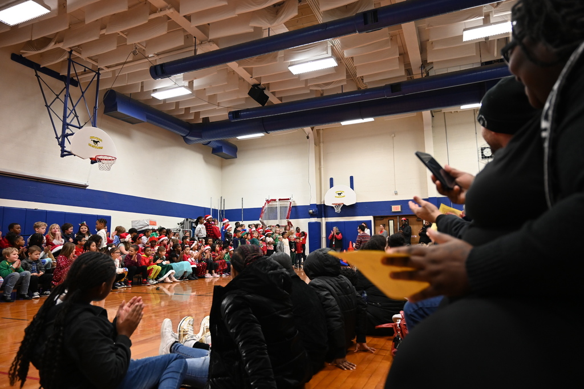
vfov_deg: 53.1
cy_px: 194
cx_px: 292
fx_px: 389
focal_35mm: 24
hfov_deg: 73.8
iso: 2200
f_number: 4
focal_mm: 24
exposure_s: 1/125
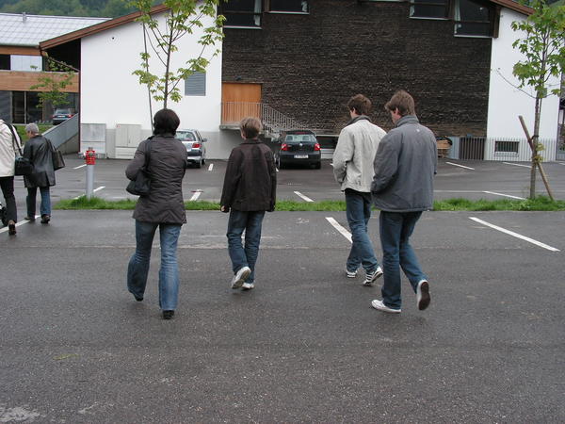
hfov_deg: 42.9
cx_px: 282
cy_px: 212
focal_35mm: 44
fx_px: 718
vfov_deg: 32.9
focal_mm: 7.4
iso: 50
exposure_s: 1/160
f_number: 4.8
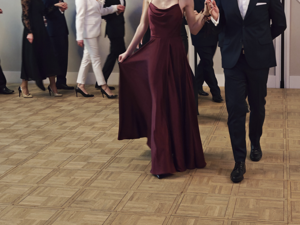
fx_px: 494
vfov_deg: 25.3
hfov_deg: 33.6
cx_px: 185
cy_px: 51
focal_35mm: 57
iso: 640
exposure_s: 1/33.3
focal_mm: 6.55
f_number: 1.62
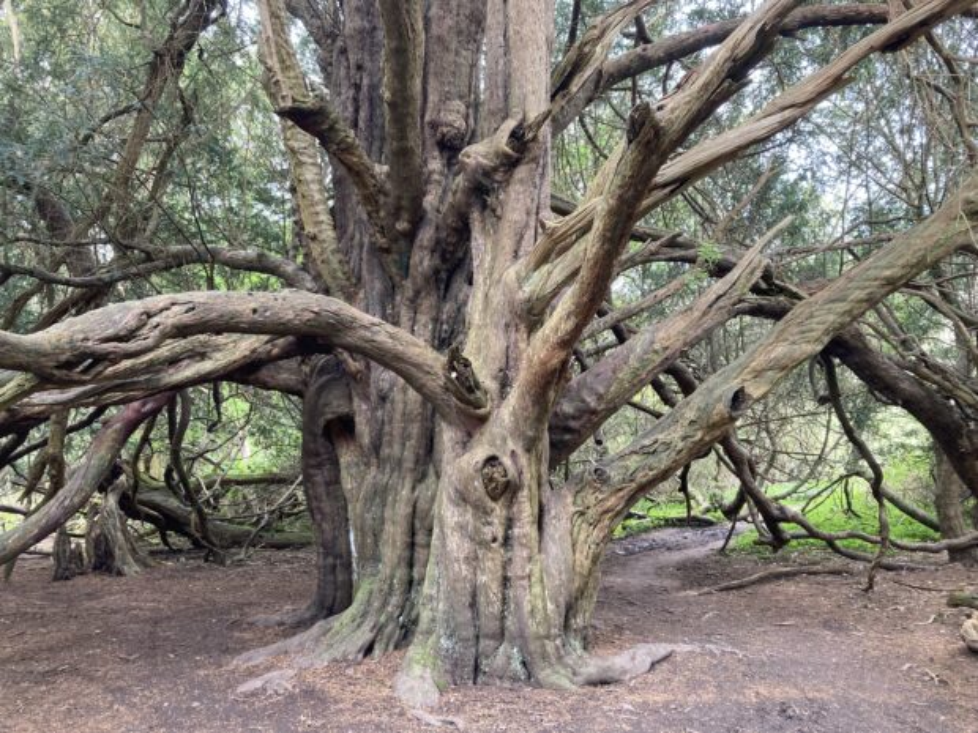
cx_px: 489
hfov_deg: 63.4
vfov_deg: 49.7
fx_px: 791
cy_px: 366
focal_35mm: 28
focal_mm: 3.99
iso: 100
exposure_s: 1/60
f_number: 1.8
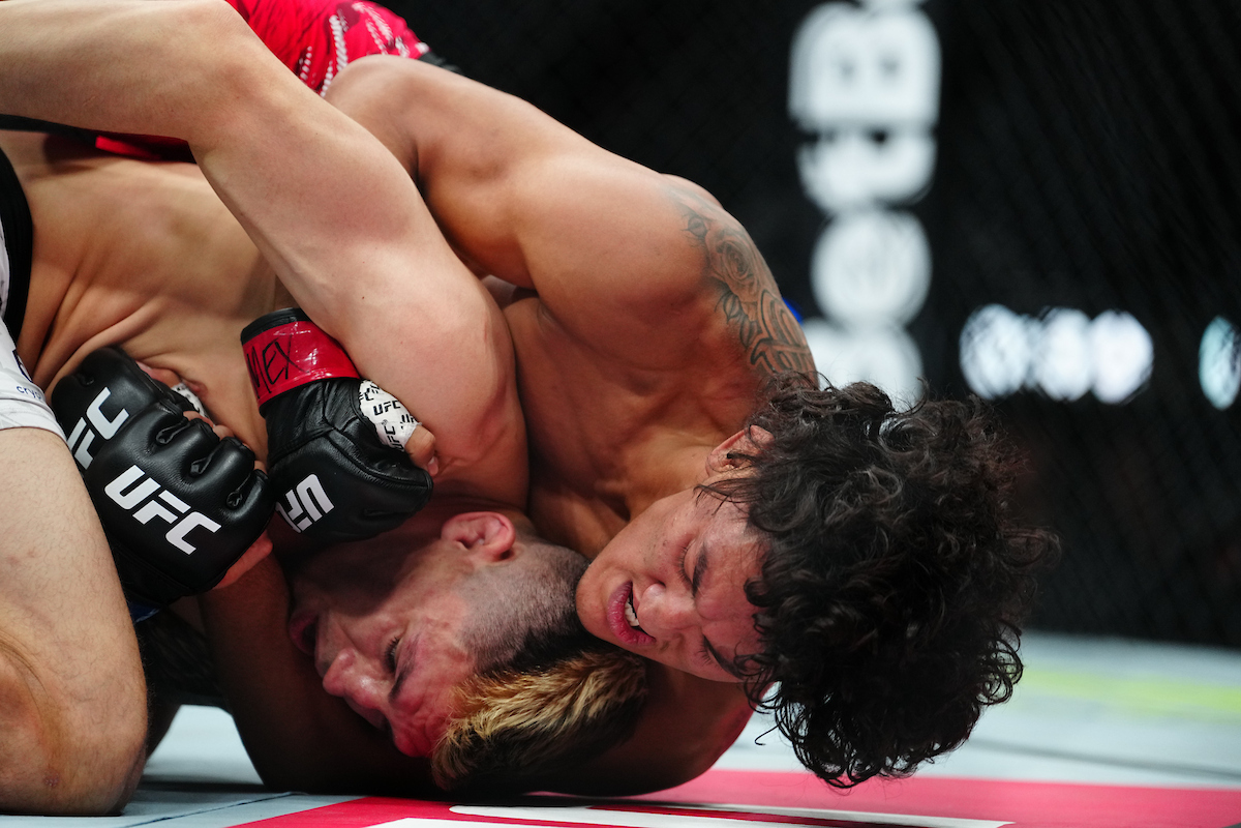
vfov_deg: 6.9
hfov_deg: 10.3
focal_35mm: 200
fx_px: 6894
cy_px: 414
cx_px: 620
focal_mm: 200
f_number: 2.8
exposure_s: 1/1000
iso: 2500
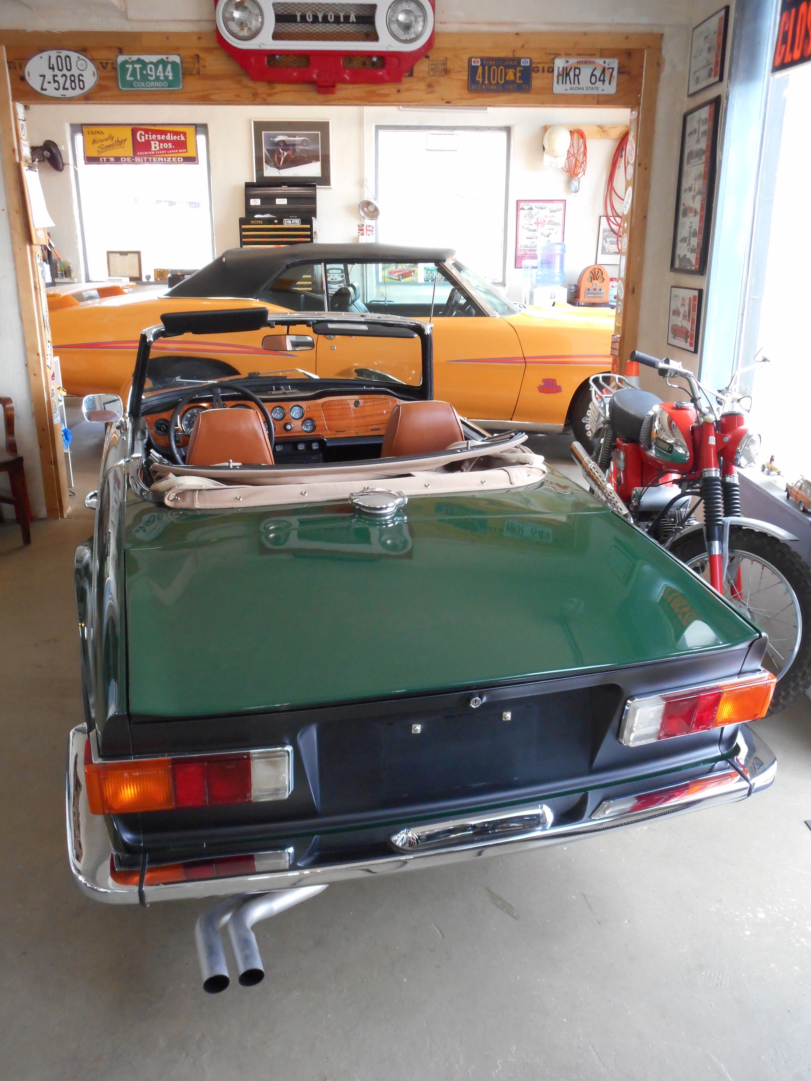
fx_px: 906
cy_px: 540
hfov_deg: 48.2
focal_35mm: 29
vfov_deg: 61.7
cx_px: 406
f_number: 4
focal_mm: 5.2
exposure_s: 1/30
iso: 320
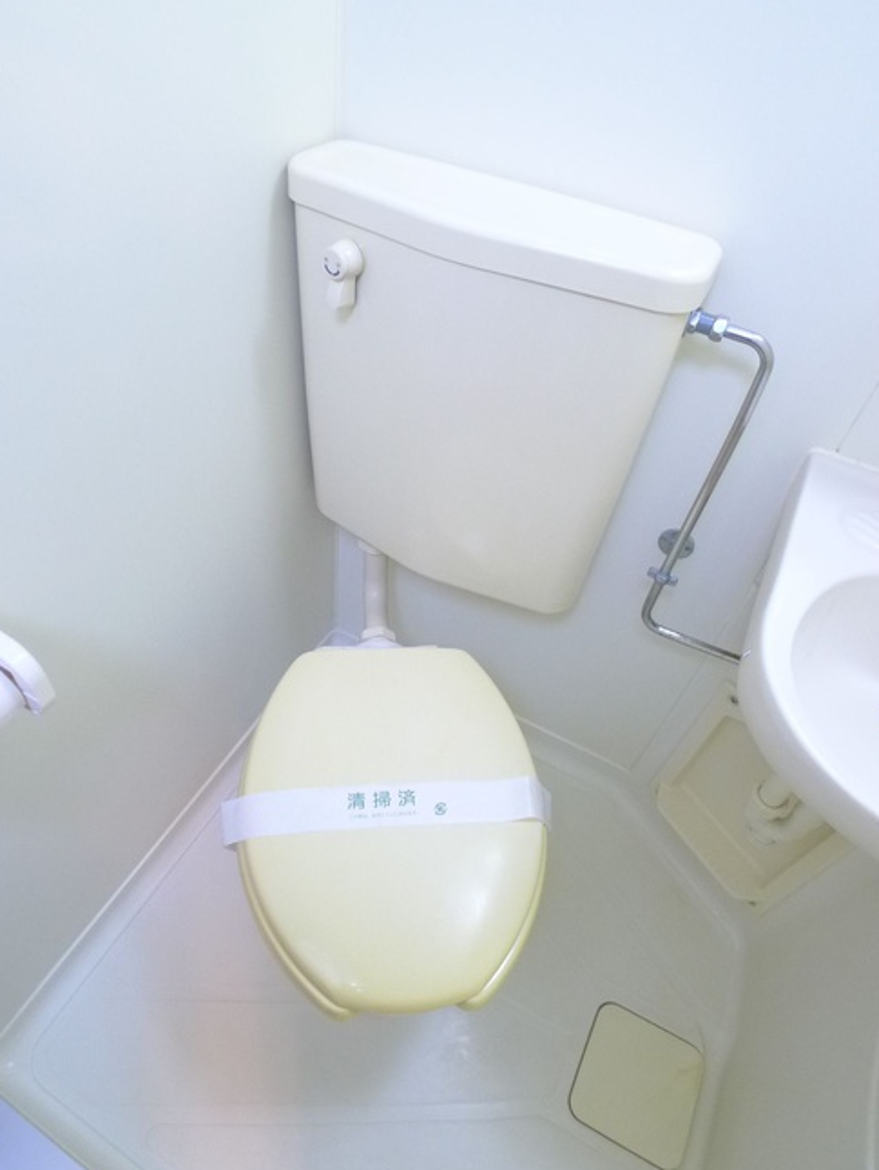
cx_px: 420
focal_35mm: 26
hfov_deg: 53.1
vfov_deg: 67.3
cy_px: 583
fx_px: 880
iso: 400
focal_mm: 5.1
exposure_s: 1/25
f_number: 2
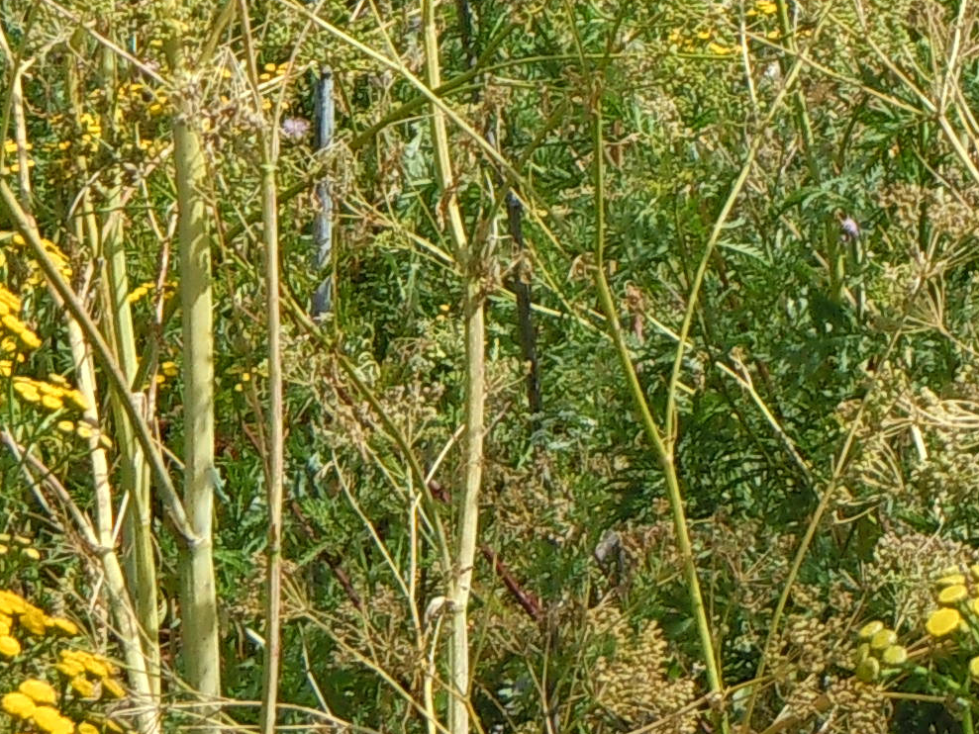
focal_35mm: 297
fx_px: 8401
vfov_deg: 5.0
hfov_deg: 6.7
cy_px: -106
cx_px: 326
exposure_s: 1/500
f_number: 4.1
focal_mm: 12.2
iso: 100
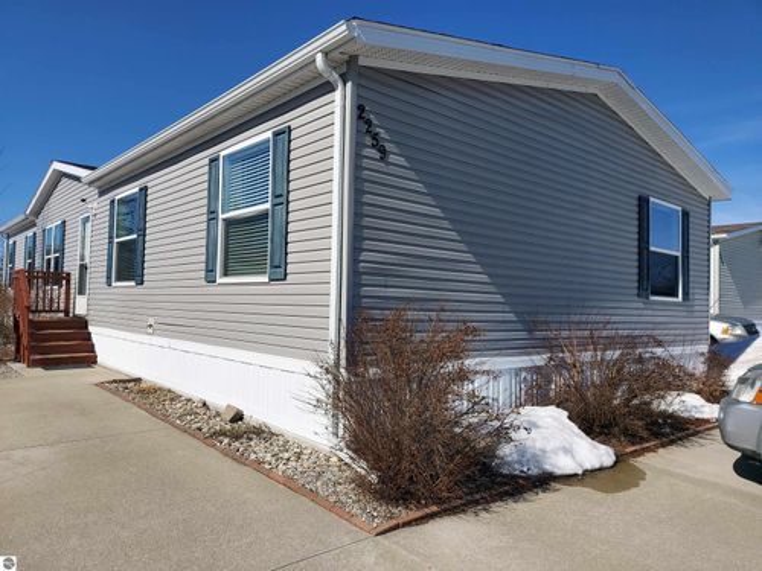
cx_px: 381
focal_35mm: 25
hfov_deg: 69.4
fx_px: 550
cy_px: 286
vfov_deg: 54.9
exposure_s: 1/2999
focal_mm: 4.6
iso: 50
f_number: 2
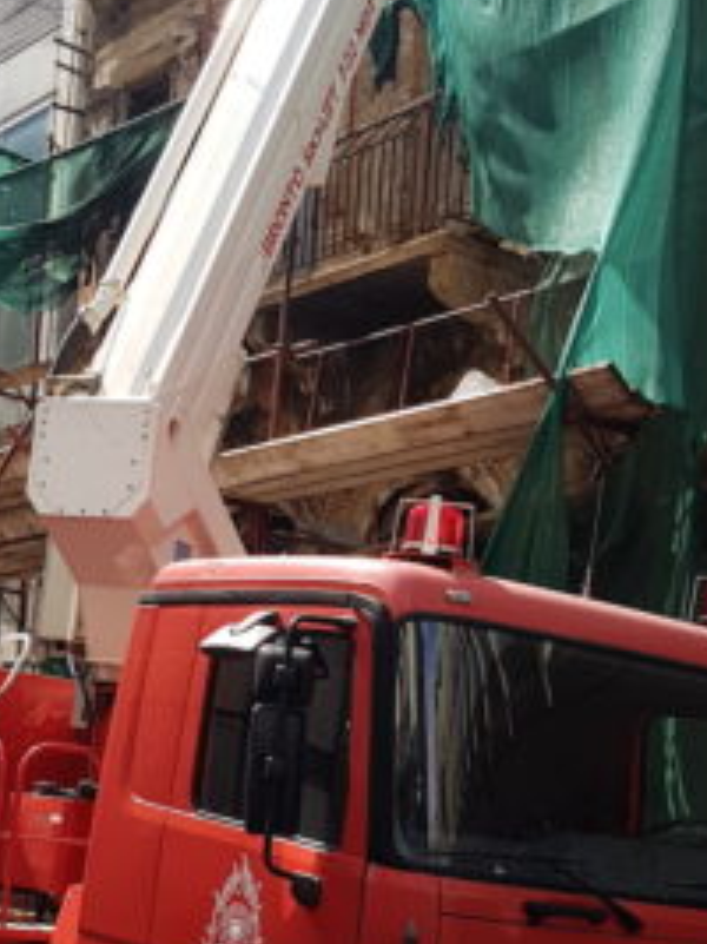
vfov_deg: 29.4
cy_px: 698
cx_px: 223
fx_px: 1772
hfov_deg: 22.5
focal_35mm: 65
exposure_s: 1/1268
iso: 50
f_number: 1.7
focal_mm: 4.2
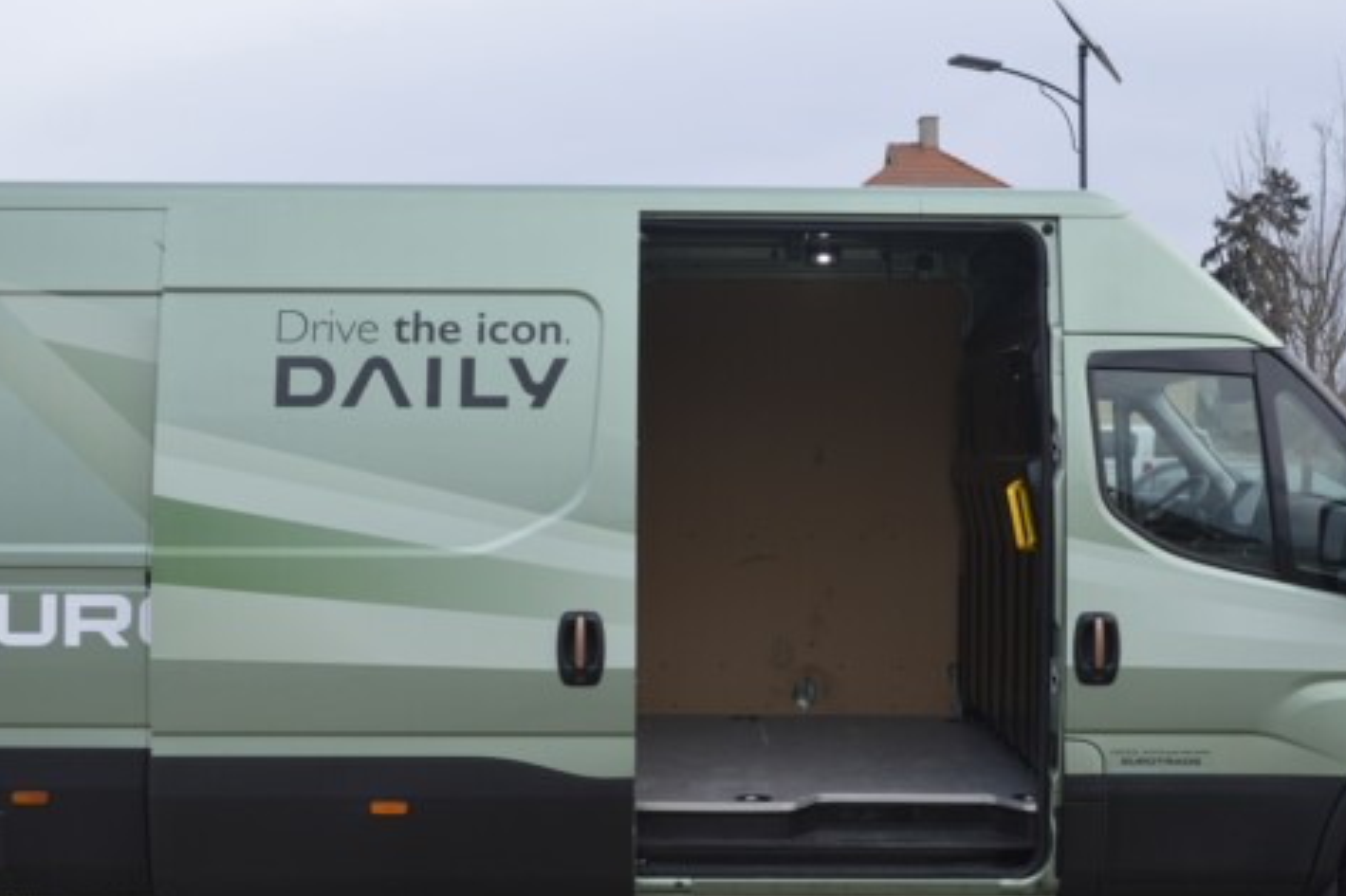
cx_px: 740
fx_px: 1495
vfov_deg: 33.3
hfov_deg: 48.4
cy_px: 522
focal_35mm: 40
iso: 100
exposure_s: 1/160
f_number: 6.3
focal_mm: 18
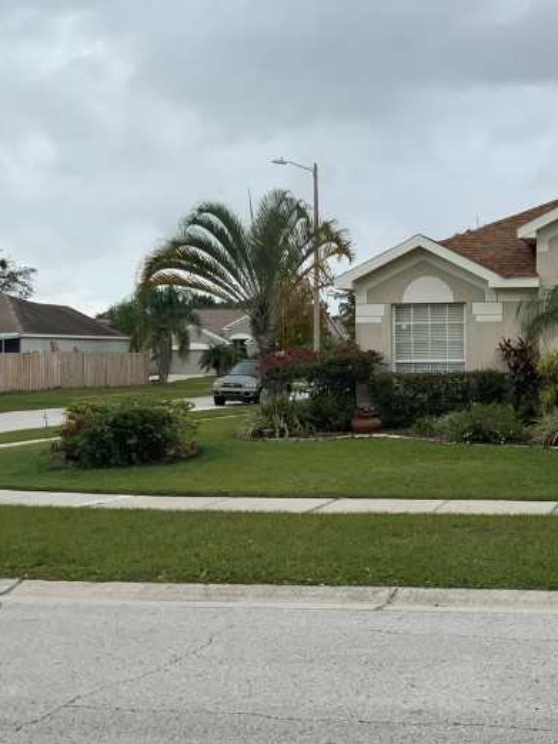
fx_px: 1225
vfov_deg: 33.8
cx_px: 518
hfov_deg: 24.8
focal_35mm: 57
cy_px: 361
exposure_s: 1/749
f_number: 1.8
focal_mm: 3
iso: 16
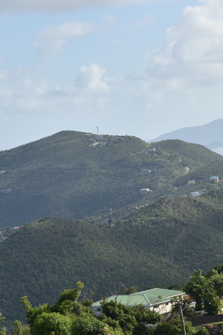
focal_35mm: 170
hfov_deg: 8.0
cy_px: 195
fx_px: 1579
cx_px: 216
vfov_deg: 12.1
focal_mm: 82
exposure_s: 1/320
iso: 100
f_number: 9
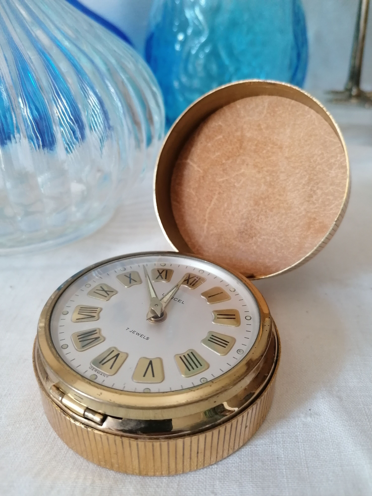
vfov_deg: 65.3
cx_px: 186
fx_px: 387
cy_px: 248
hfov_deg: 51.4
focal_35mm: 27
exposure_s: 1/33.3
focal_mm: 4.75
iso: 250
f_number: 1.8
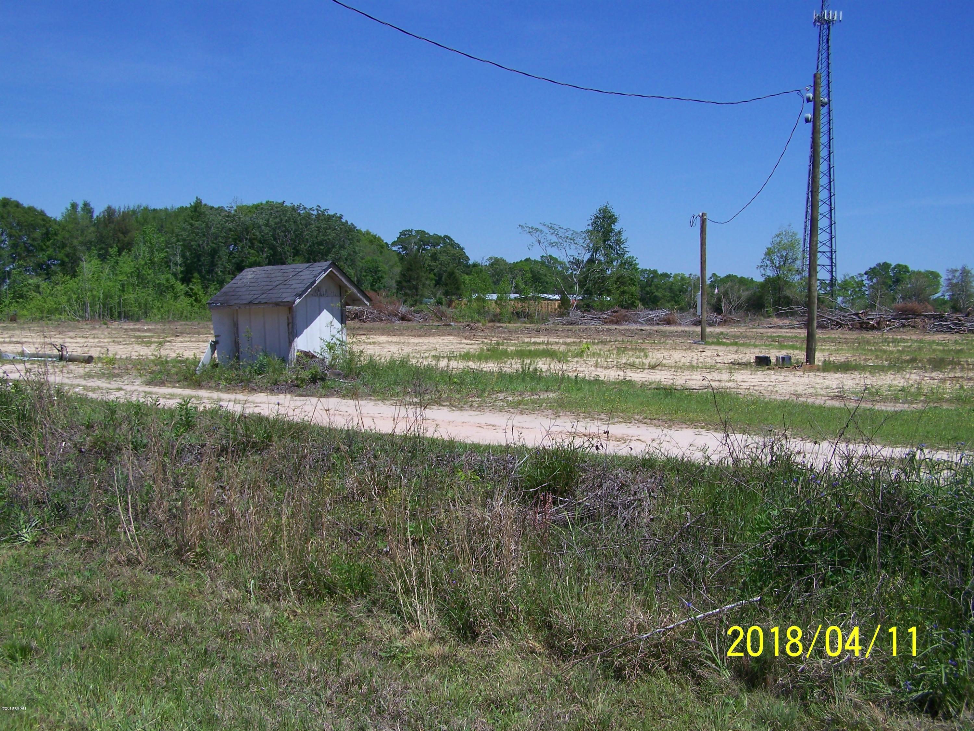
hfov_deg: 49.0
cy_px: 366
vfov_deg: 37.7
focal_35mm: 38
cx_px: 487
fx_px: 1069
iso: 64
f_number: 4
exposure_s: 1/640
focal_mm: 6.3
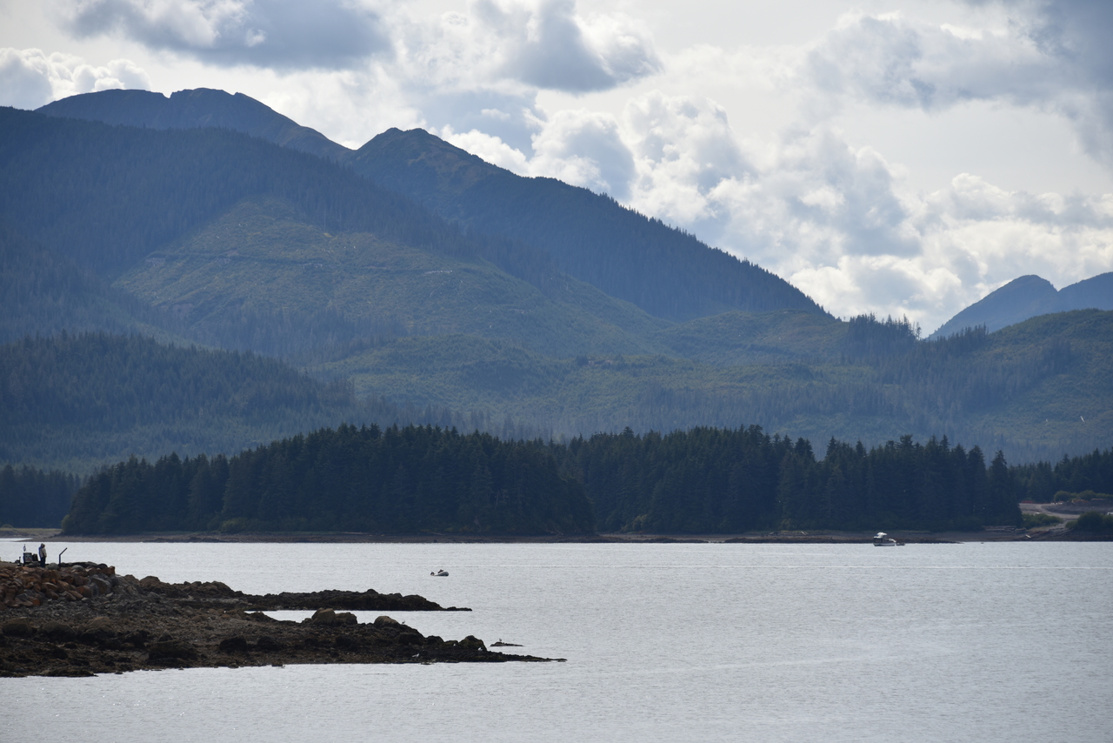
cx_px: 556
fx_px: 6494
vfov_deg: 6.5
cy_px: 372
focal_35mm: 210
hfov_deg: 9.8
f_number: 8
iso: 100
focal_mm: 210
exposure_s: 1/500
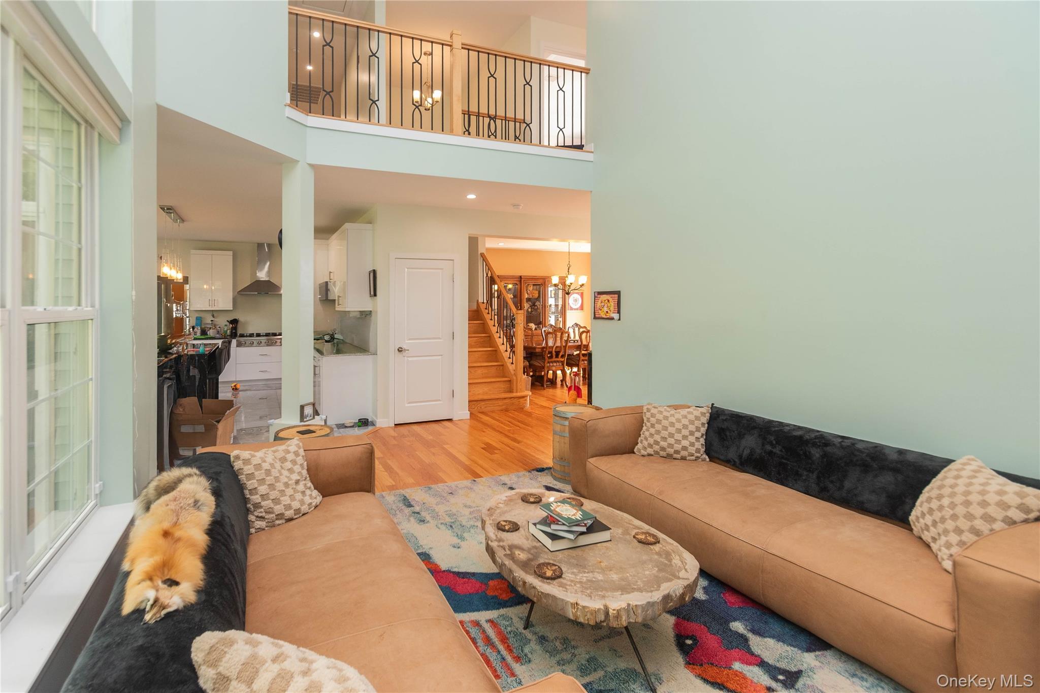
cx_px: 520
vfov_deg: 77.3
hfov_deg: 100.4
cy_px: 346
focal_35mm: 15
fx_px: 433
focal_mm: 10
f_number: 5.6
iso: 720
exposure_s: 1/60
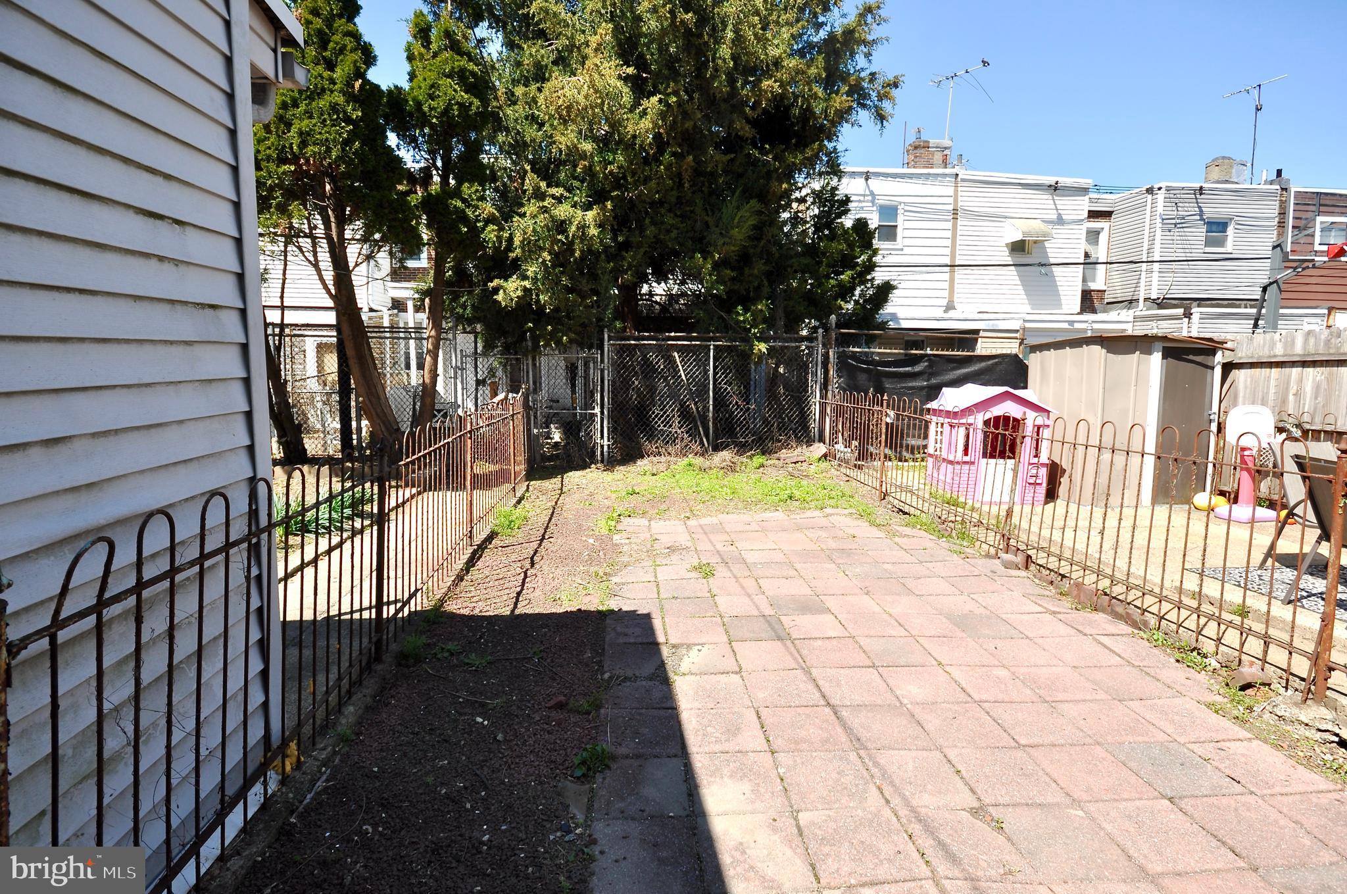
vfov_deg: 77.1
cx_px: 674
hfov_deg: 100.5
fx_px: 560
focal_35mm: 15
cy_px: 447
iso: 100
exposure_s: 1/200
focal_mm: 10
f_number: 9
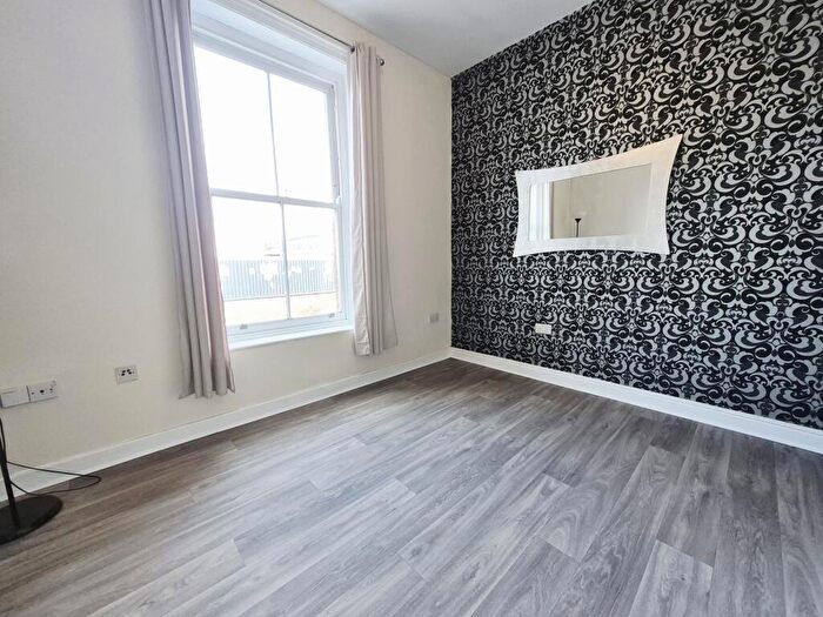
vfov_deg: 89.9
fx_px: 309
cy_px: 308
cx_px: 412
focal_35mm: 13
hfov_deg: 106.2
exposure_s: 1/100
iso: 80
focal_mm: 1.74
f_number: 2.2
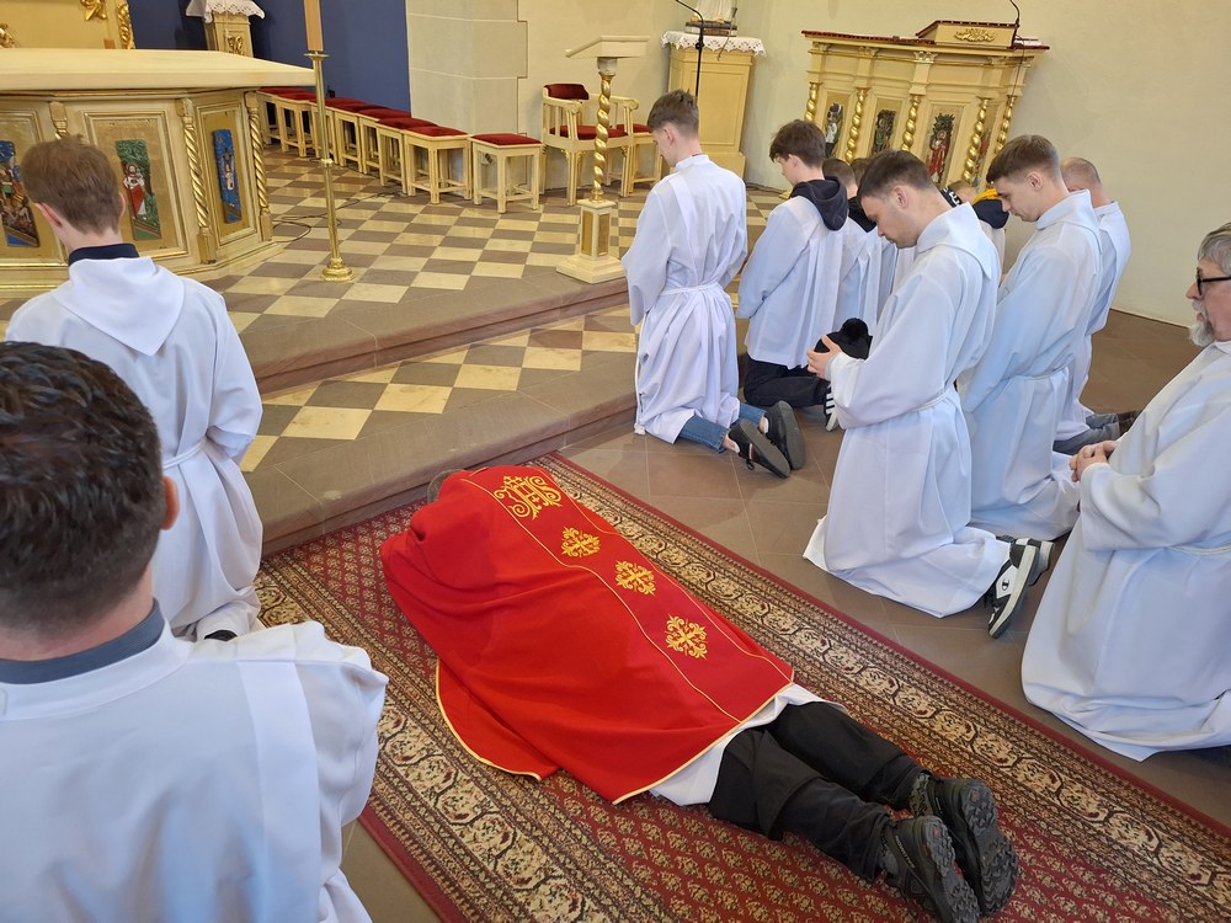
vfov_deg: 58.9
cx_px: 616
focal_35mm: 23
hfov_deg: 73.9
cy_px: 462
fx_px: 818
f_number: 1.8
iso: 320
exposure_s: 1/33
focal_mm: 5.54
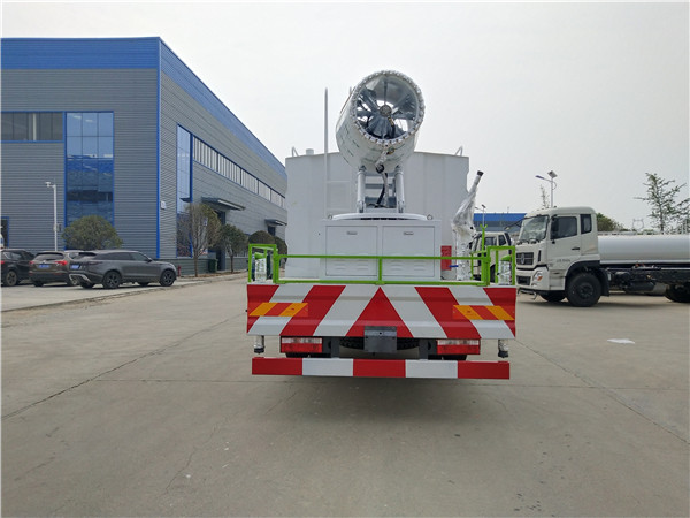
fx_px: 598
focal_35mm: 30
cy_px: 259
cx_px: 345
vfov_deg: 46.8
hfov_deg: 60.0
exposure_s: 1/5330
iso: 66
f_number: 1.8
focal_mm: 3.95
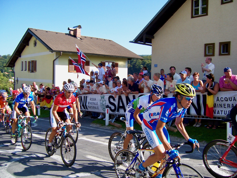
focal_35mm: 33
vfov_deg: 42.9
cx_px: 118
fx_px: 226
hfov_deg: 55.4
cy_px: 89
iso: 80
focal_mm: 5.5
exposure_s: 1/350
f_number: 3.4
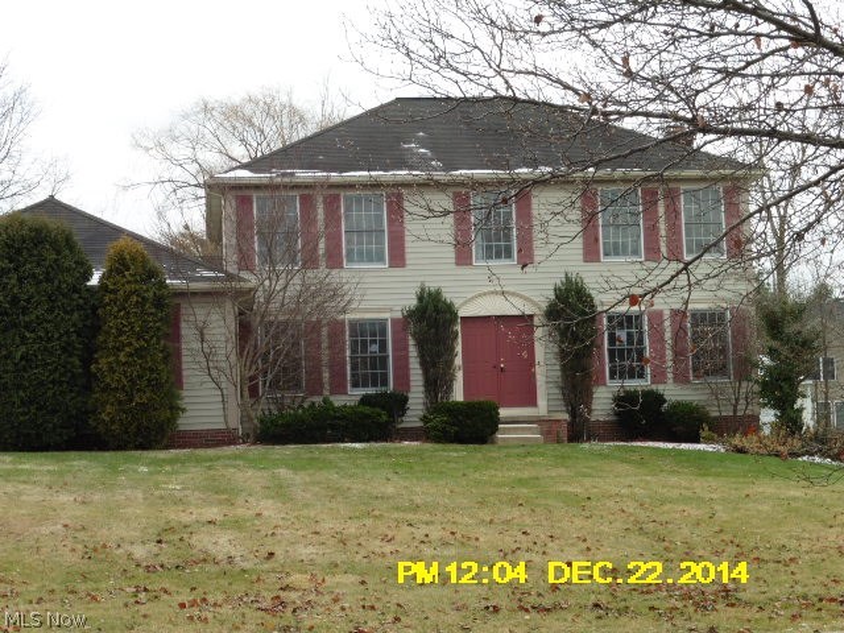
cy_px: 316
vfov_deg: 21.0
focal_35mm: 70
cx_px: 422
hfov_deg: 27.8
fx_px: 1707
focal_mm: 12.5
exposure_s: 1/100
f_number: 5
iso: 100
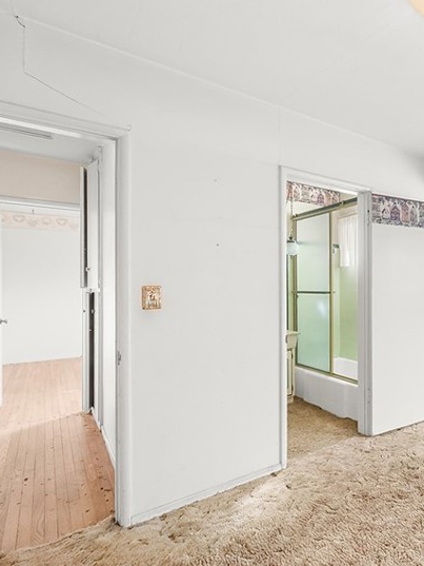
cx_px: 409
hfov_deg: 51.1
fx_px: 359
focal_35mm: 22
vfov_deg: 76.4
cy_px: 282
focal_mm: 12
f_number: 5
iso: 1000
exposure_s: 1/13
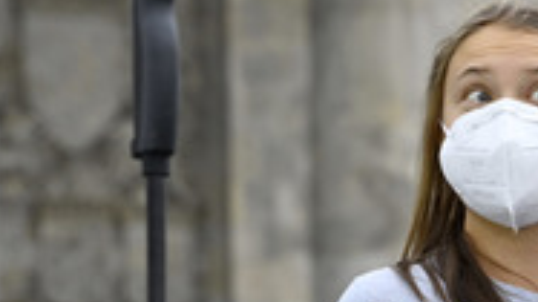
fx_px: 6117
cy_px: 339
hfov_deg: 5.0
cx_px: 496
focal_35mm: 429
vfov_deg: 2.8
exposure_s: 1/500
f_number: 8
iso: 1600
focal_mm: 170
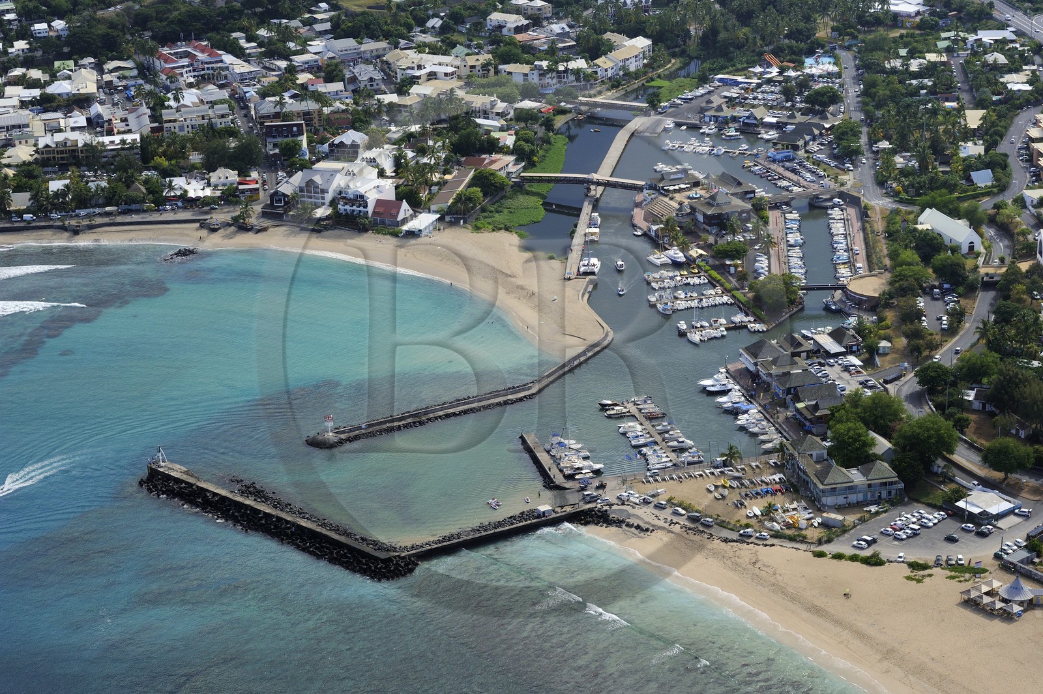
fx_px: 2026
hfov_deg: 28.9
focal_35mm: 70
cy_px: 347
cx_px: 522
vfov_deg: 19.4
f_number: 11
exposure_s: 1/1000
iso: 800
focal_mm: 70
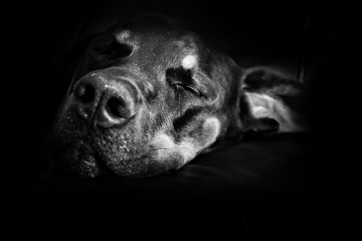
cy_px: 120
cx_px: 181
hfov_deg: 13.4
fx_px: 1538
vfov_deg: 9.0
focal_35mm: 153
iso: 3200
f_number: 6.3
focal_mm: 102
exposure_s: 1/10
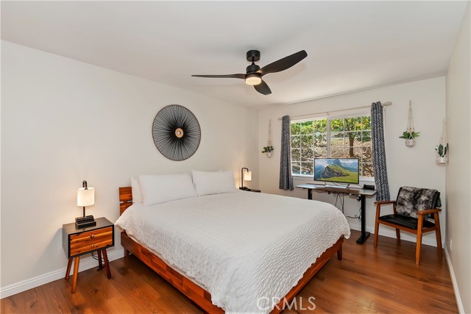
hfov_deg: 100.4
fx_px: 196
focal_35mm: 15
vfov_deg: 77.4
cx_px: 236
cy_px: 157
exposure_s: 1/30
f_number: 8
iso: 400
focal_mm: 10
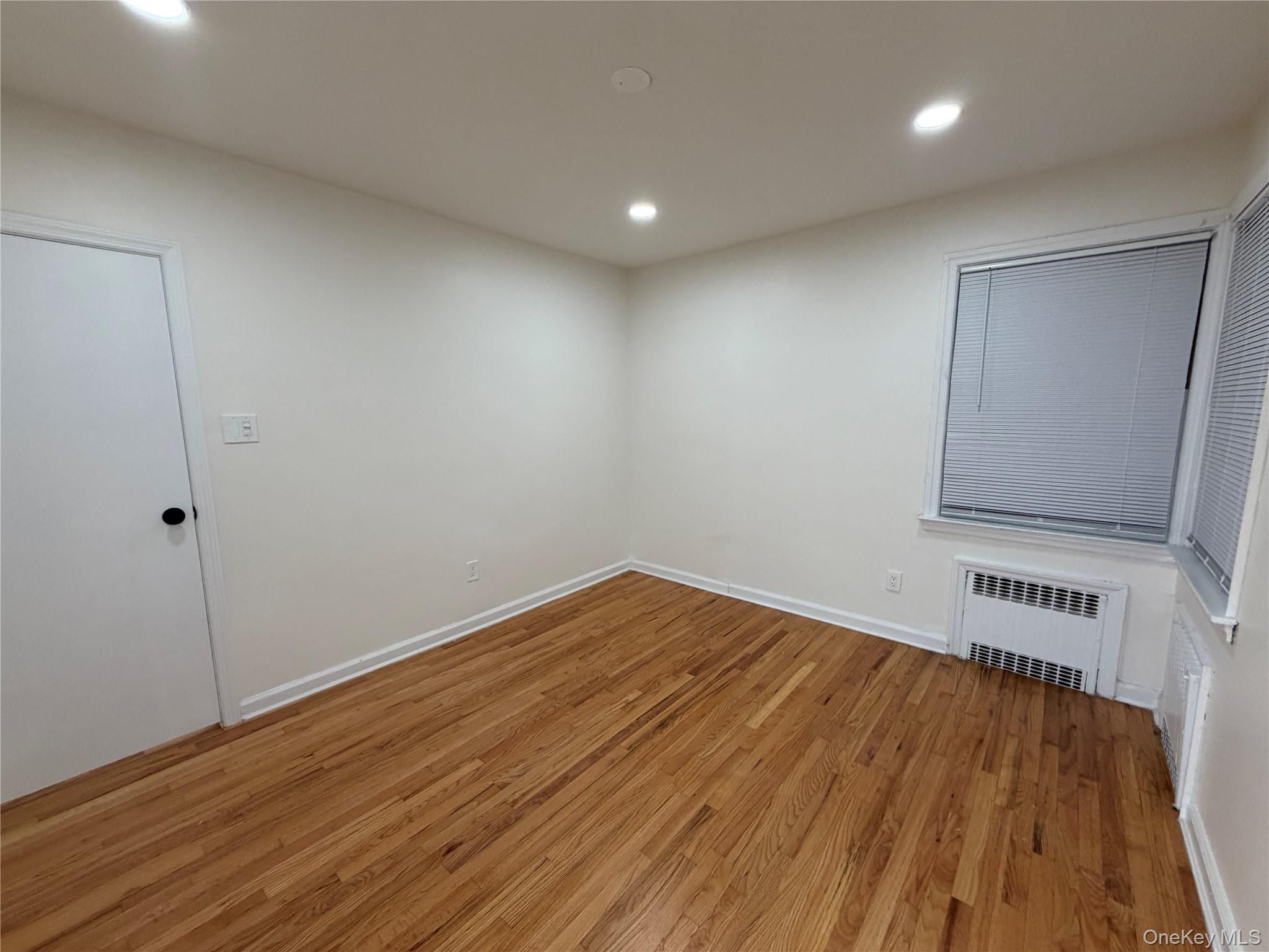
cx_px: 634
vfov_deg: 85.7
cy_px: 476
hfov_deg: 102.1
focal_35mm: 14
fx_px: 513
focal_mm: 2.22
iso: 200
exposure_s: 1/120
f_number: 2.2
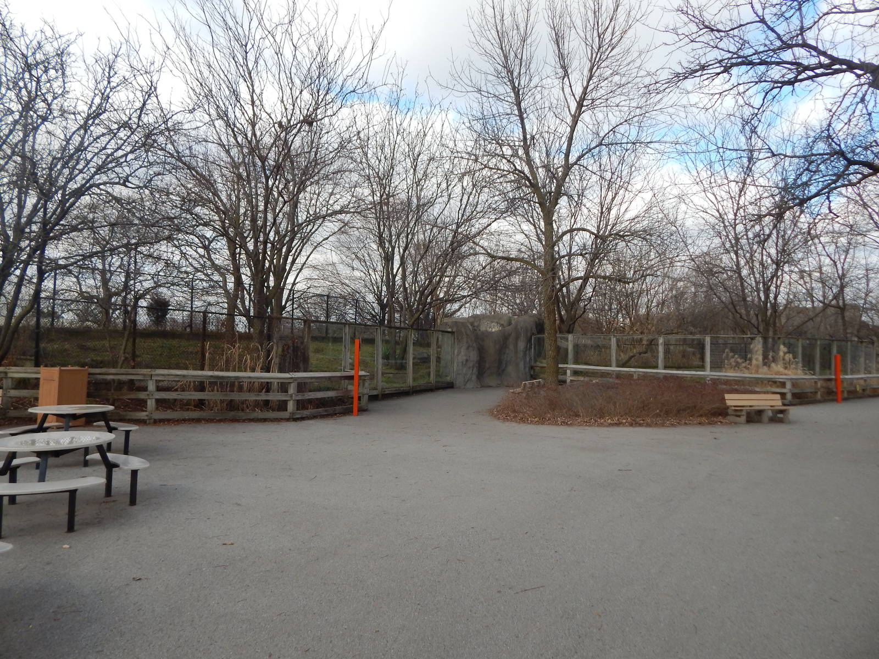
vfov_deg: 61.1
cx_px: 440
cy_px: 330
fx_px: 559
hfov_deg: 76.4
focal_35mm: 22
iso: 125
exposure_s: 1/800
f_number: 3
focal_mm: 4
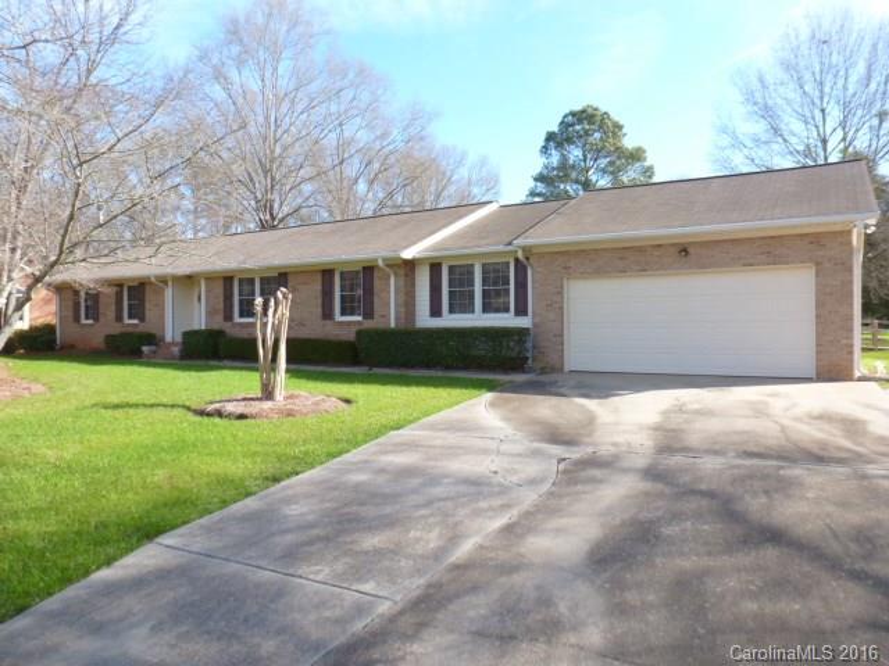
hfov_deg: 71.6
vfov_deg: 56.8
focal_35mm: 24
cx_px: 444
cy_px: 333
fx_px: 616
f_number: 3.3
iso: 100
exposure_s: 1/250
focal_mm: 4.3
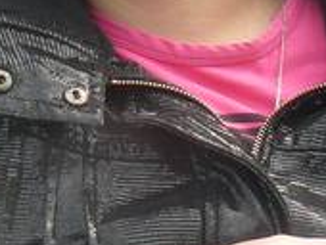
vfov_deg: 8.5
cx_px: 343
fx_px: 1594
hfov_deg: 11.5
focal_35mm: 169
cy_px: -170
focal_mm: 6
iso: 100
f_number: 4
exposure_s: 1/200
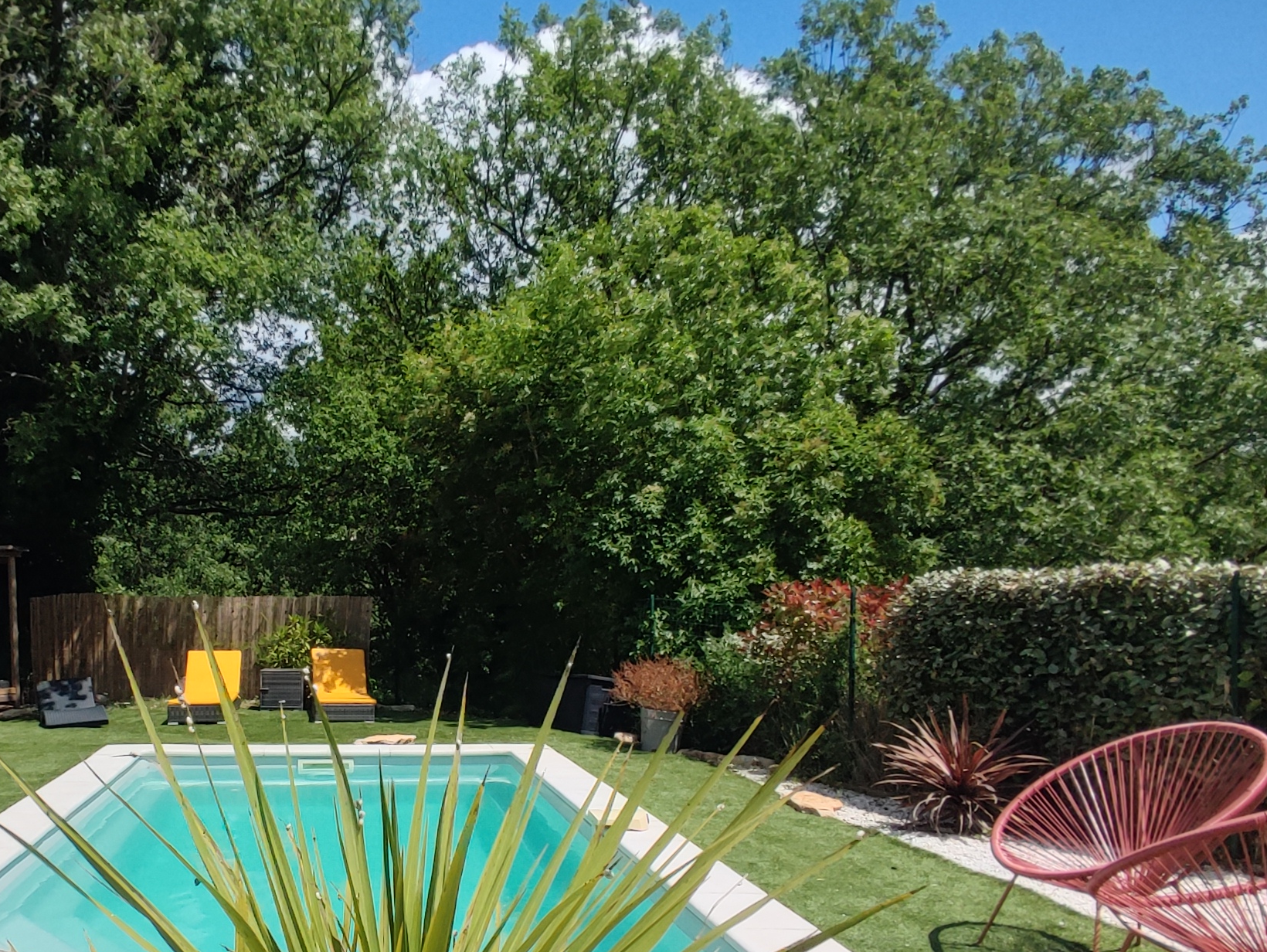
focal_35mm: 30
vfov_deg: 45.9
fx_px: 1099
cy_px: 661
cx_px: 363
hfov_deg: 57.7
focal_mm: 1.65
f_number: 2.2
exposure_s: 1/3745
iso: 50
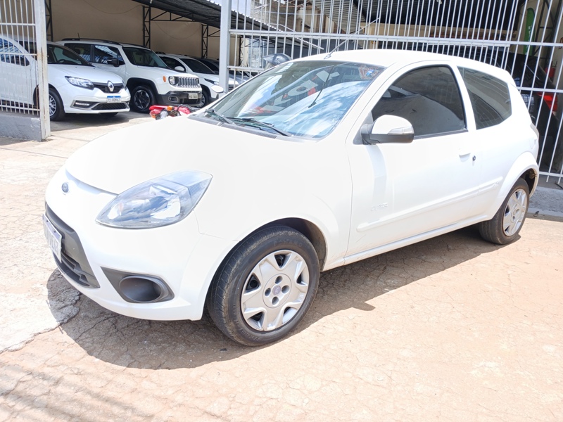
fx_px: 423
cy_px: 211
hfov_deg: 67.3
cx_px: 282
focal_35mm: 26
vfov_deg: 53.1
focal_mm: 3.98
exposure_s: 1/140
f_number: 1.8
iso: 20
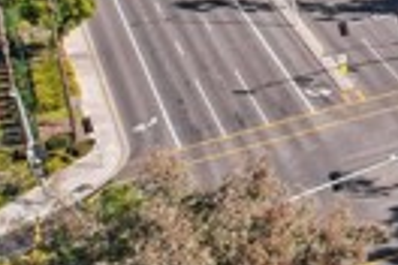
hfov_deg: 14.3
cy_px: 18
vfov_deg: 12.7
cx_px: 896
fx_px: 1183
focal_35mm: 107
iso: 130
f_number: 2.8
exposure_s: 1/1250
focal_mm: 8.4
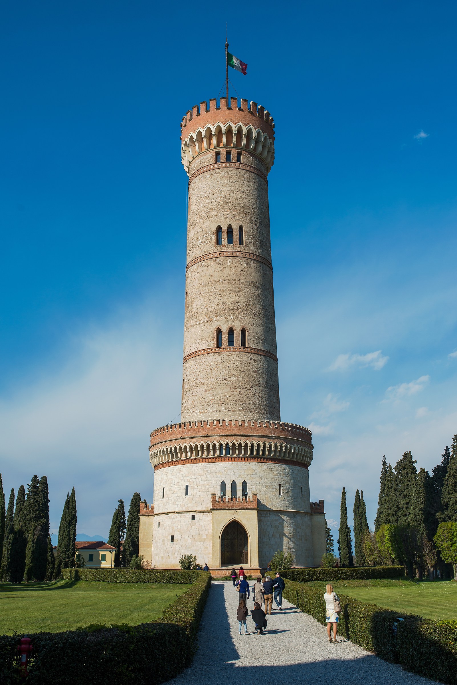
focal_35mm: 35
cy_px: 342
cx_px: 228
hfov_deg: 37.9
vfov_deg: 54.4
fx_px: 666
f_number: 8
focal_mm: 35
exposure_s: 1/400
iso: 100
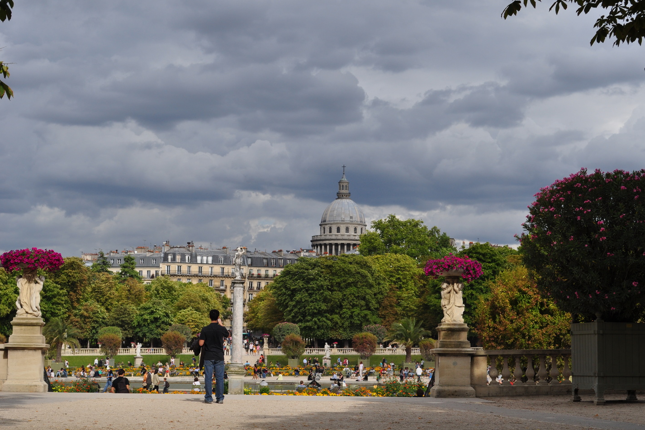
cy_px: 213
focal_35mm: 84
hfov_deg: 24.3
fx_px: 1496
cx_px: 324
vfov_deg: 16.4
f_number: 11
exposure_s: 1/400
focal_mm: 55
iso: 200
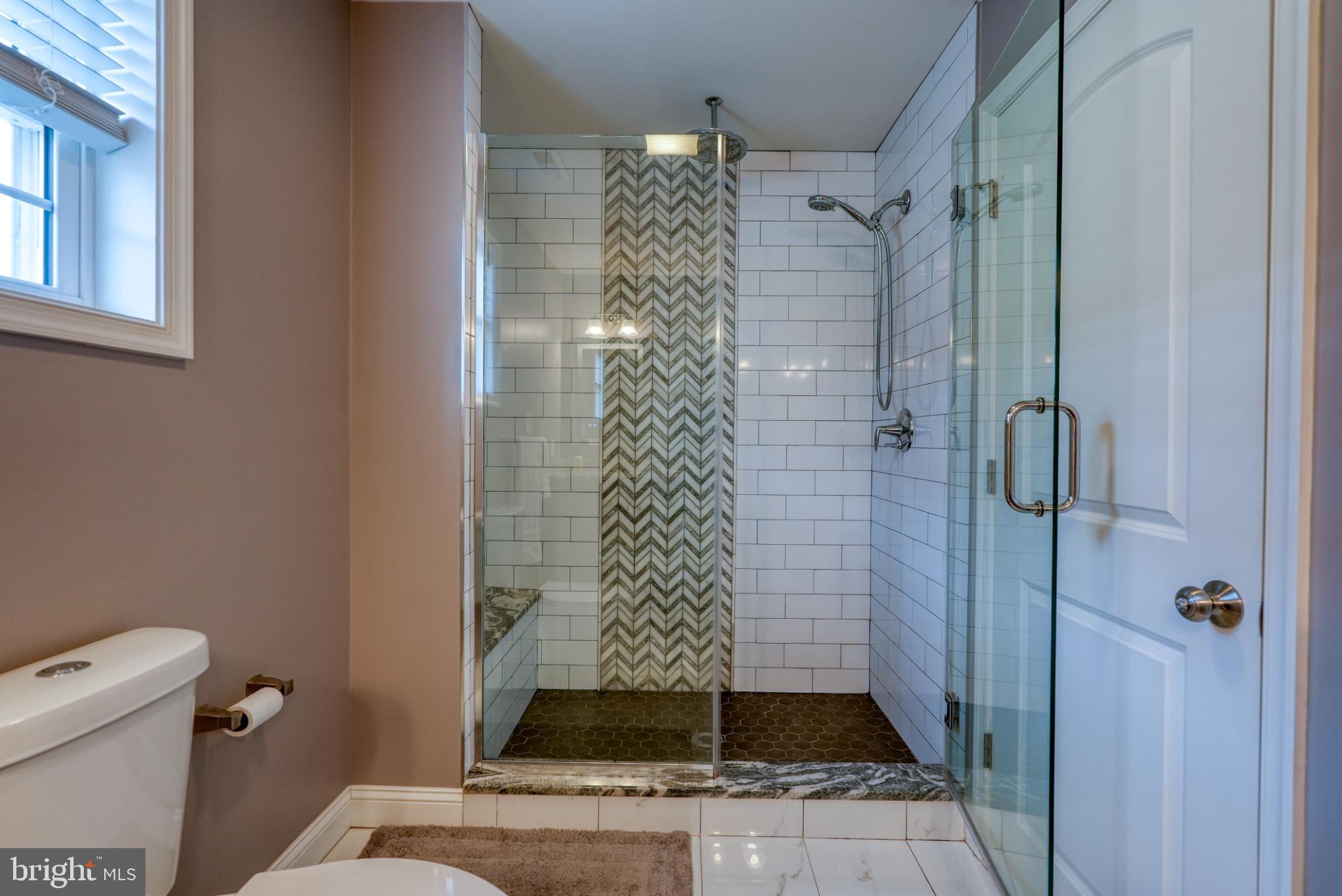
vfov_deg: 73.8
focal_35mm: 16
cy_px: 448
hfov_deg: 96.7
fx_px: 597
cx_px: 671
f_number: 6.3
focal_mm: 16
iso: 640
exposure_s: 1/25
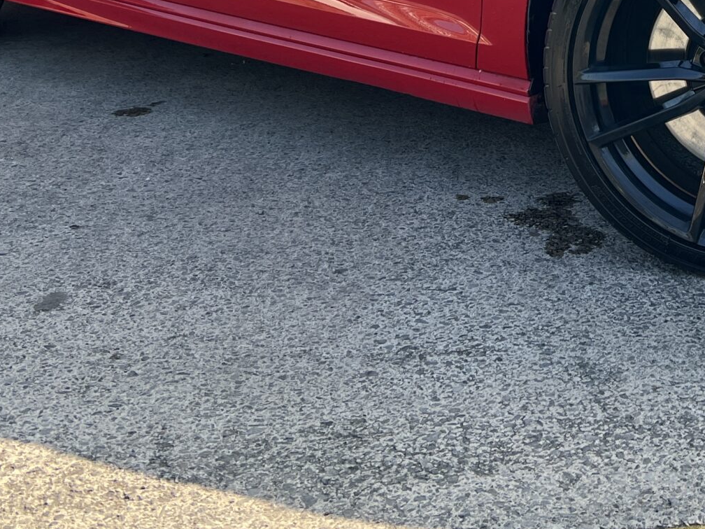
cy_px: -111
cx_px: 653
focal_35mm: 66
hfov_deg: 28.1
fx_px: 1344
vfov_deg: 20.7
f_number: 1.5
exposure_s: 1/611
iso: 50
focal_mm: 5.7
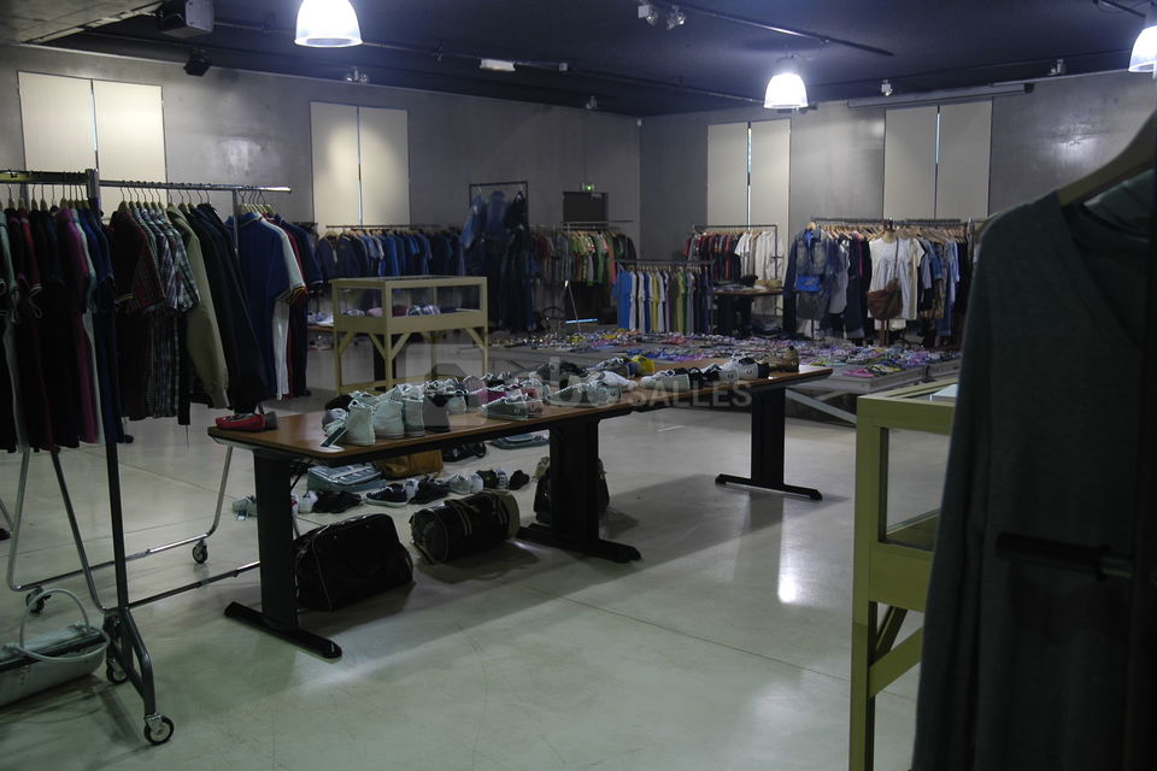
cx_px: 578
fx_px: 1157
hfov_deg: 53.1
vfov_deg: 36.9
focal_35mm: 36
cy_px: 386
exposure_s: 1/6
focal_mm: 24
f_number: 4
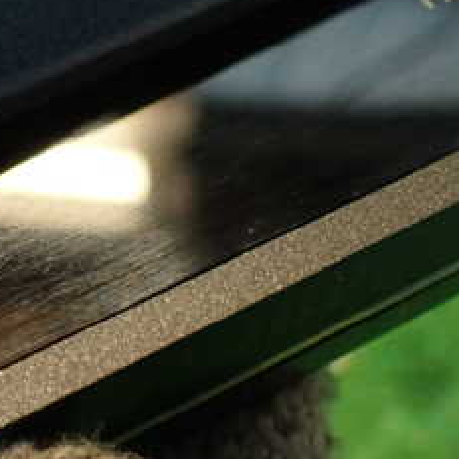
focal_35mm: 73
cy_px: 194
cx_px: 121
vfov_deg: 23.6
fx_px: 1095
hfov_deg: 23.5
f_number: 2.4
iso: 250
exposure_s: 1/30
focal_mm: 5.79
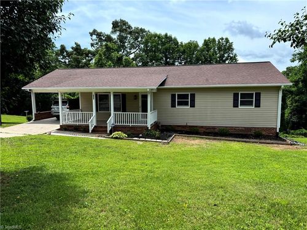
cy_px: 115
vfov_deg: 56.8
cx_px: 154
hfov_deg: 71.6
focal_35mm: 24
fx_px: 213
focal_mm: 6.76
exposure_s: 1/2833
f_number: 1.78
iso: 80
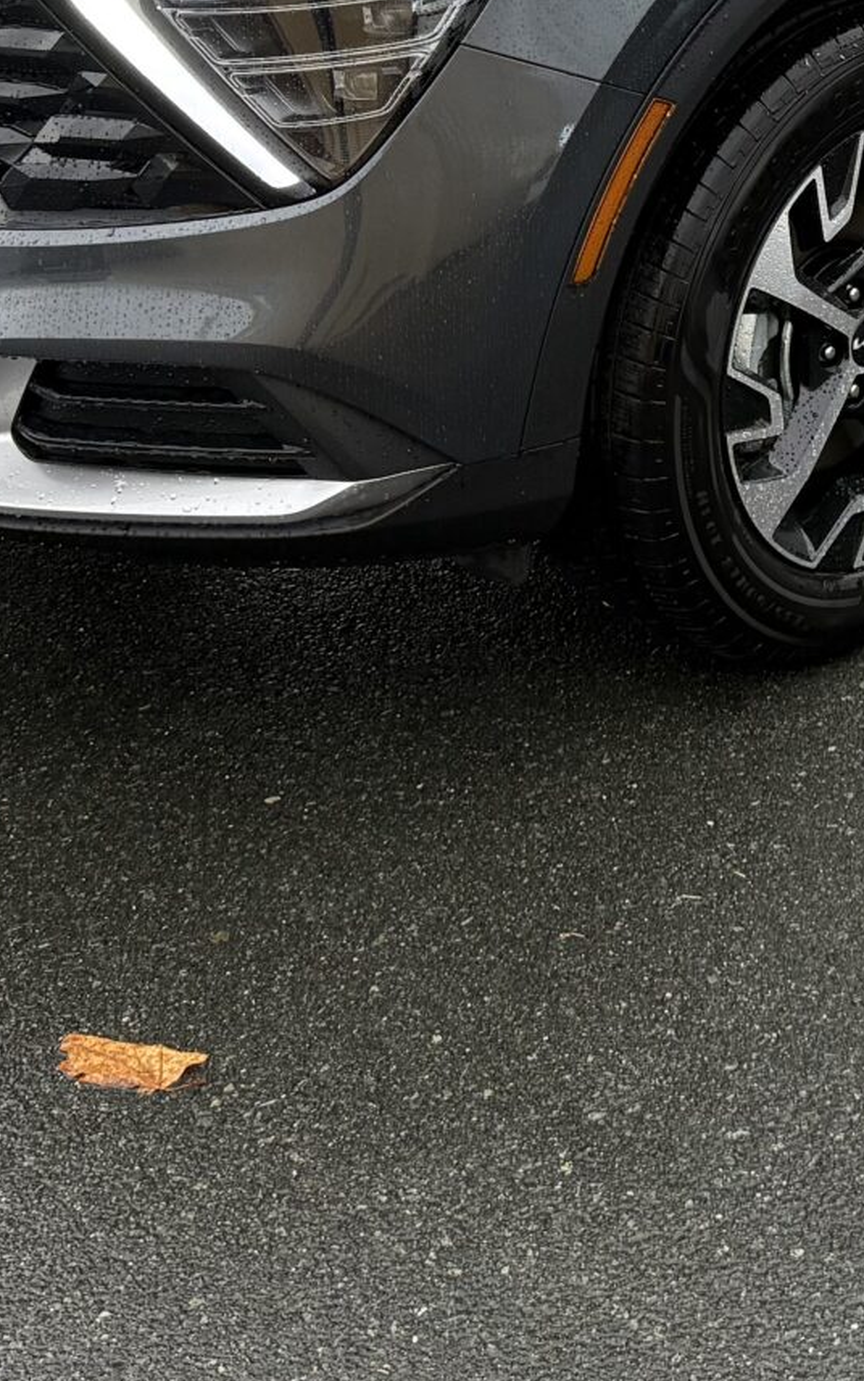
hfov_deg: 16.8
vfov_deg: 26.0
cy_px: 77
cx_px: 885
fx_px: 2862
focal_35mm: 76
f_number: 1.78
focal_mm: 6.76
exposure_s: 1/348
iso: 100
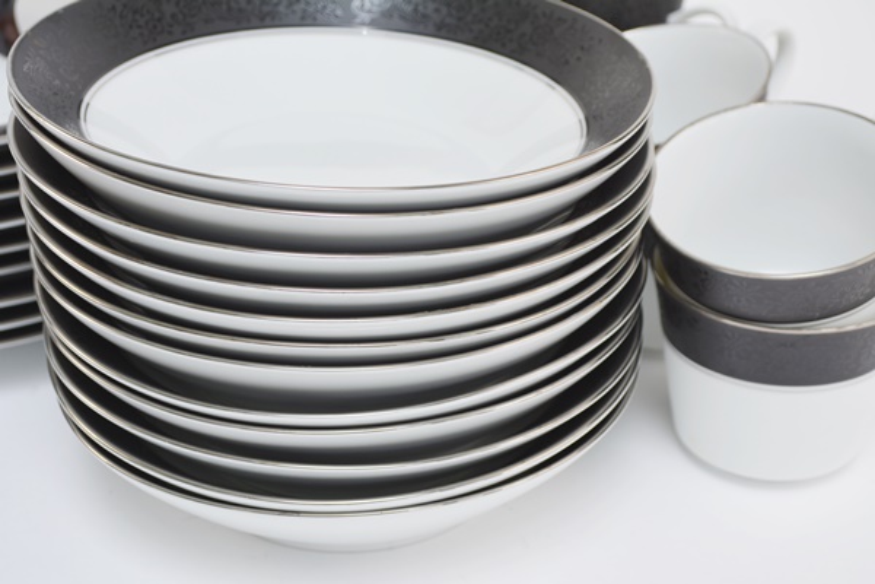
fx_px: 1458
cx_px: 438
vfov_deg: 22.6
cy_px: 292
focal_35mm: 60
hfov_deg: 33.4
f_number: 7.1
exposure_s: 1/200
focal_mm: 40
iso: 200
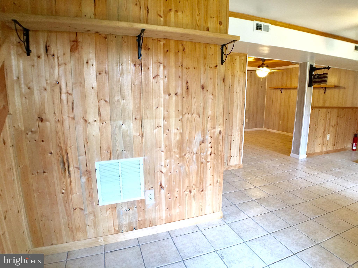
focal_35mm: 29
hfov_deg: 61.7
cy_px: 134
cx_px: 179
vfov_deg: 48.2
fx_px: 300
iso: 50
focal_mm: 4.15
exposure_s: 1/15
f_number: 2.2
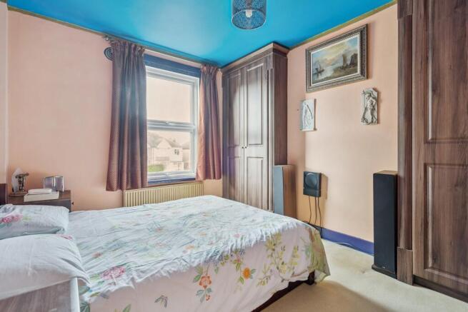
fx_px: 208
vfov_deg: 73.8
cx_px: 234
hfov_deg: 96.7
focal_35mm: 16
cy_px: 156
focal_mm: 16
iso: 320
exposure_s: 1
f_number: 5.6
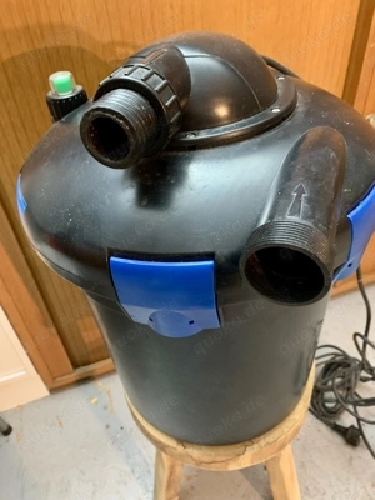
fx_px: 376
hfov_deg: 53.1
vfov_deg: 67.3
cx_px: 188
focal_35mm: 26
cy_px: 250
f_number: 1.8
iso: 640
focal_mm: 4.25
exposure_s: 1/25
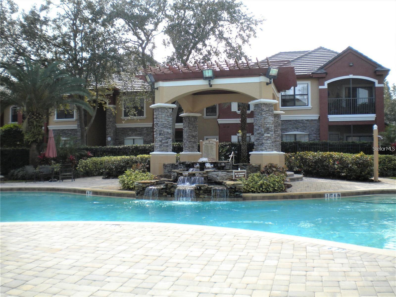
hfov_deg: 52.6
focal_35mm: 35
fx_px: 400
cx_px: 198
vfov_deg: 40.7
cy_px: 148
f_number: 4.6
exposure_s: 1/270
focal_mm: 6.3
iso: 113
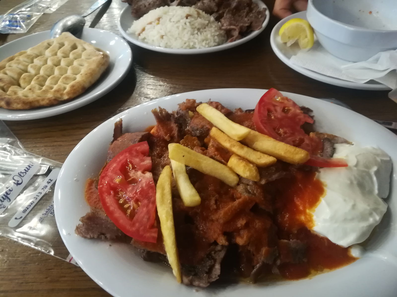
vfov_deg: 53.1
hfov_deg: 67.3
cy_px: 148
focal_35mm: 26
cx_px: 198
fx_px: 298
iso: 500
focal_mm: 3.83
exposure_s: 1/20
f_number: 2.2
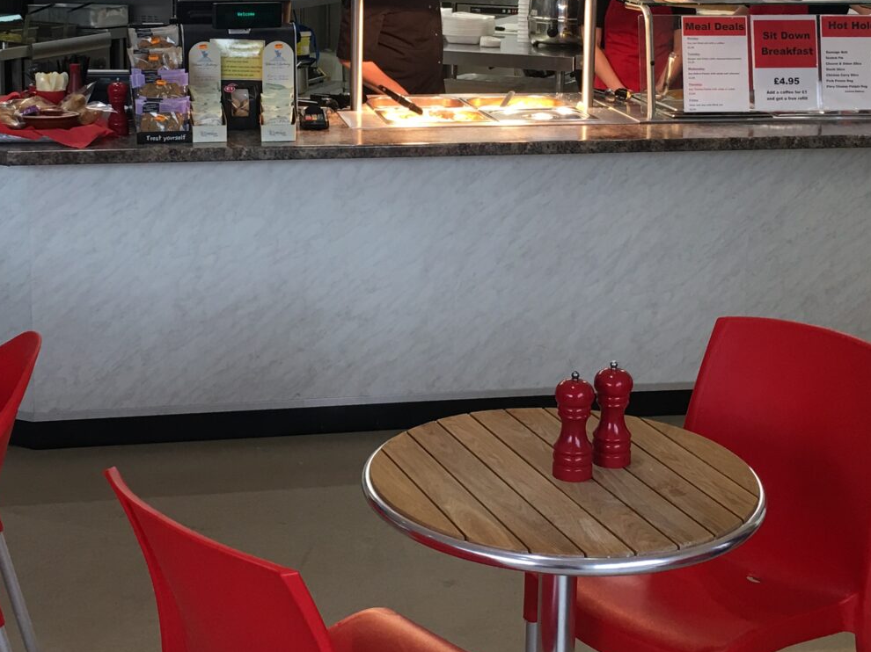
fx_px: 1509
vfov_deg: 24.0
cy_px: 127
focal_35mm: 60
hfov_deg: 32.2
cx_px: 415
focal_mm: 4.15
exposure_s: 1/33
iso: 32
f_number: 2.2
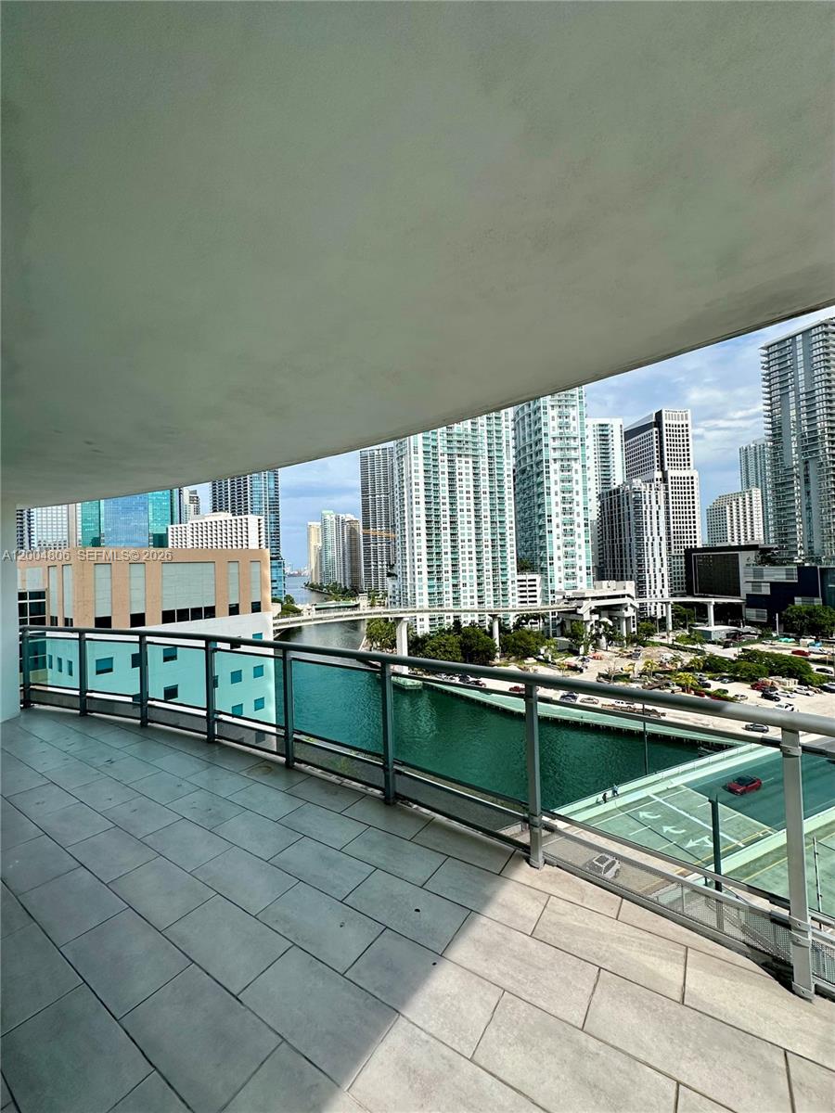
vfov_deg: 102.1
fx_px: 450
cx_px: 418
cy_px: 556
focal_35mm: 14
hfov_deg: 85.7
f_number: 2.2
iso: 50
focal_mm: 2.22
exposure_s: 1/2882
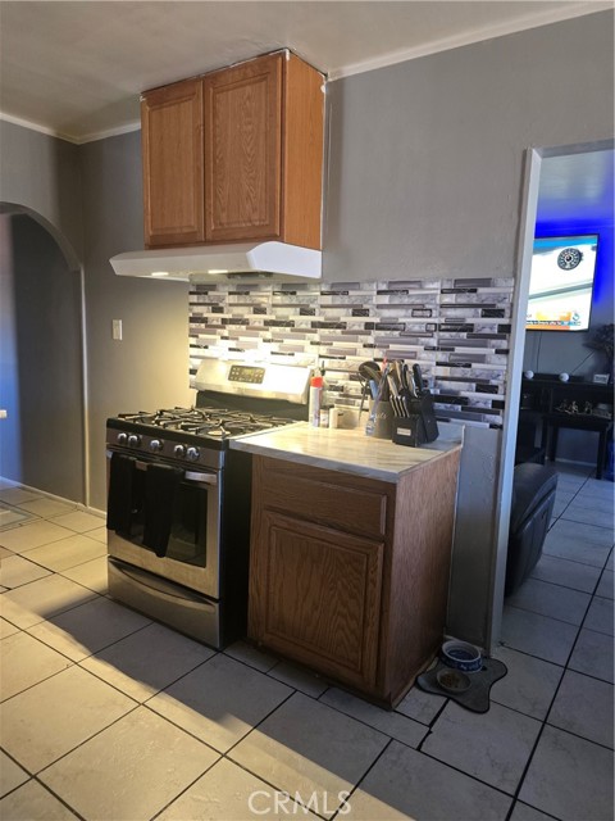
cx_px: 308
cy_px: 410
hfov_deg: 58.9
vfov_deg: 73.9
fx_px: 545
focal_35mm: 23
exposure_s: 1/37.5
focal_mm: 6.3
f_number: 1.7
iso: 250
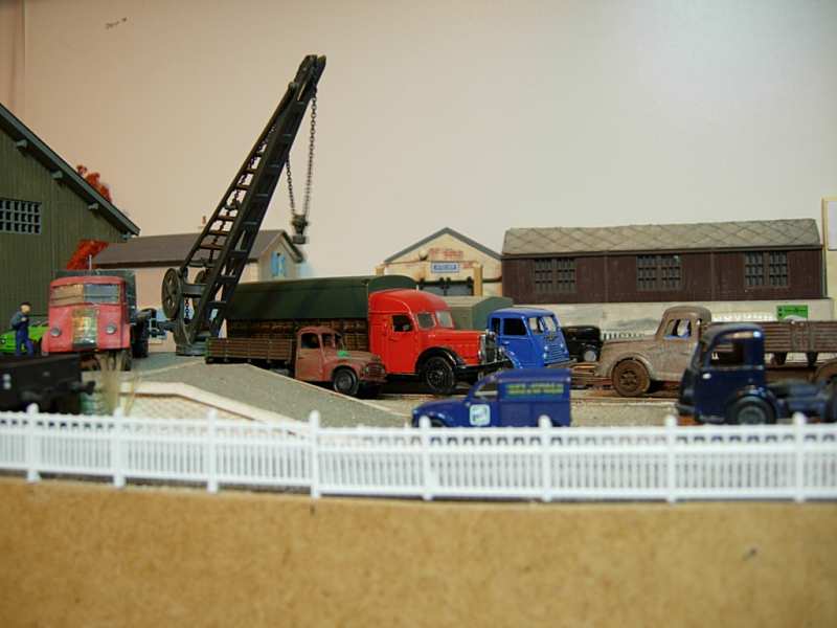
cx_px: 418
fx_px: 870
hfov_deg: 51.4
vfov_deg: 39.7
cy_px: 314
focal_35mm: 36
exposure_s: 1/4
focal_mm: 7.5
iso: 54
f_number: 2.7
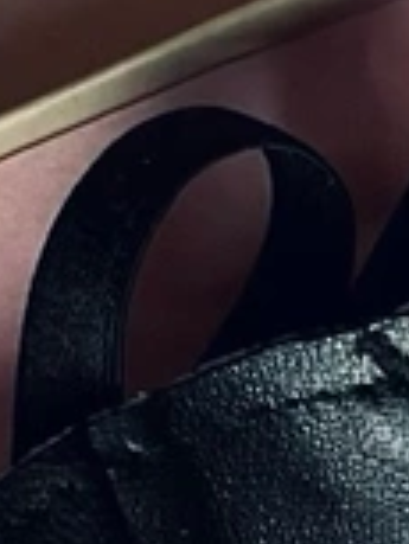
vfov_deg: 11.7
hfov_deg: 9.2
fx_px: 2533
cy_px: 821
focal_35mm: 161
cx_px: 210
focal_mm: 3.99
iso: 320
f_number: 1.8
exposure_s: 1/60
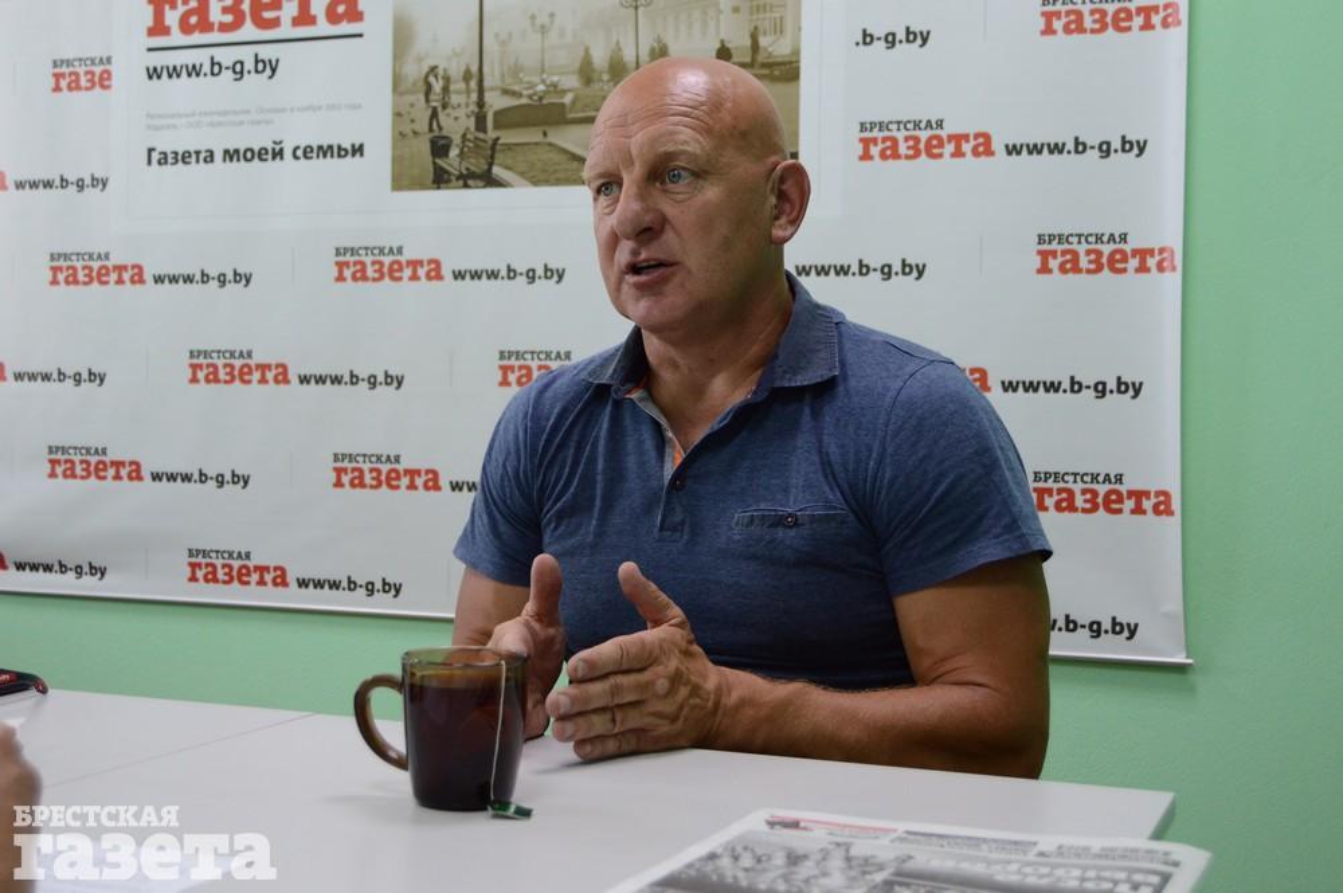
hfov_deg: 38.9
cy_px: 446
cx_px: 672
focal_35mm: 51
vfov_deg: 26.4
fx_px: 1901
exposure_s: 1/125
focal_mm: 34
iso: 1100
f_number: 4.5
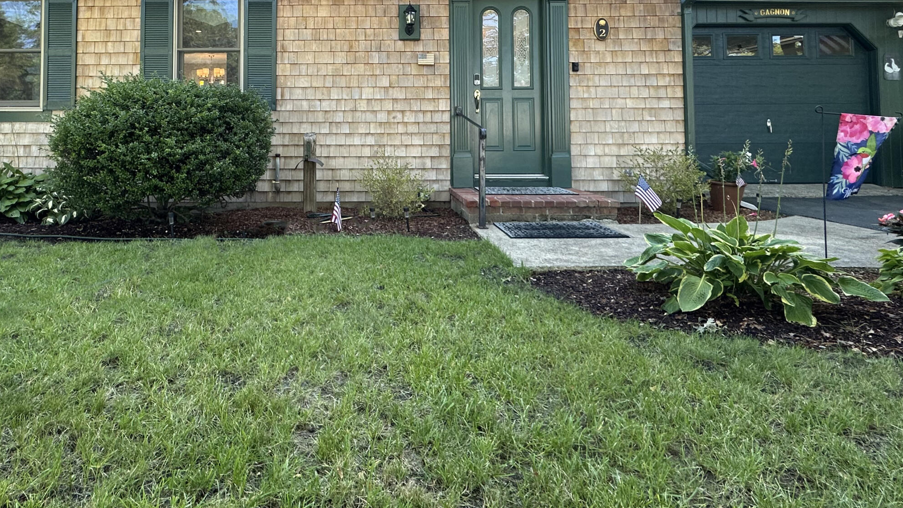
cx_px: 362
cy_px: 104
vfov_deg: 47.0
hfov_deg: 77.8
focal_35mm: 23
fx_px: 551
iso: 64
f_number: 2.2
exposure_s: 1/99
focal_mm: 2.22
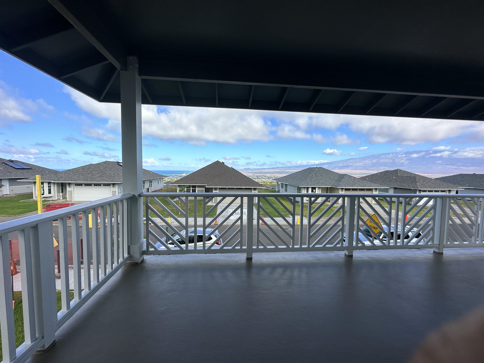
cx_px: 242
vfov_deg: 85.7
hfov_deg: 102.1
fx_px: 196
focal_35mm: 14
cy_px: 182
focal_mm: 2.22
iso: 50
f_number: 2.2
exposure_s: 1/1916
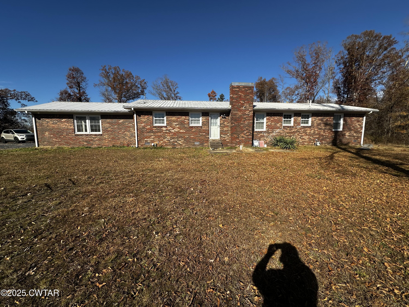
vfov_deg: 85.7
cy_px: 154
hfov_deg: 102.1
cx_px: 204
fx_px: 165
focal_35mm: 14
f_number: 2.2
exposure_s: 1/2304
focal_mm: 2.22
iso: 50
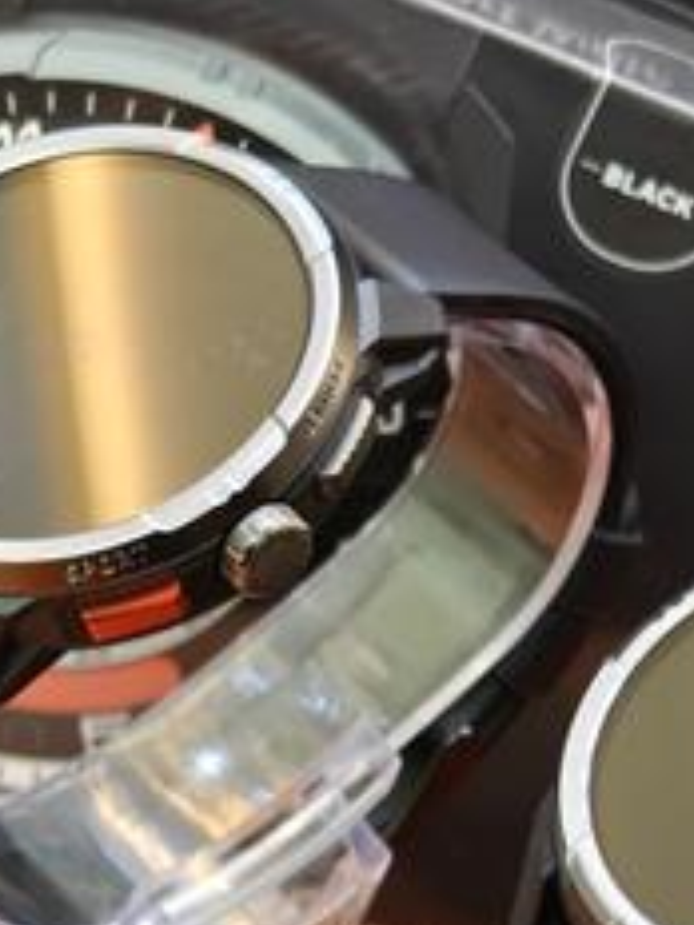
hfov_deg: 8.1
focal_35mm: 182
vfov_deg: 10.9
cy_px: 626
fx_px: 4865
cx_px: 556
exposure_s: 1/25
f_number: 4.5
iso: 800
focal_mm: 13.3
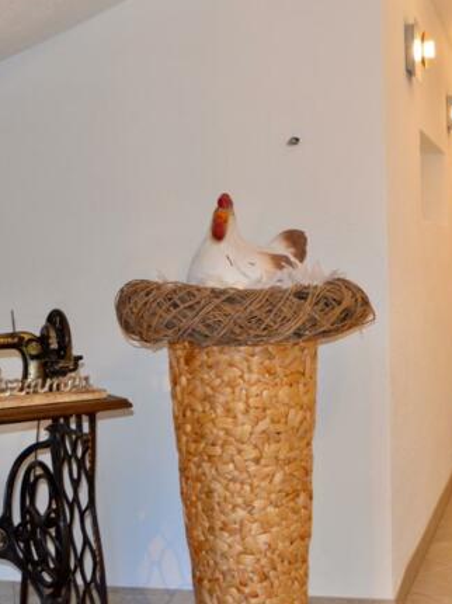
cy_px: 296
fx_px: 854
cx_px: 353
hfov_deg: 29.1
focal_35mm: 49
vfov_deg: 38.9
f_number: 3.8
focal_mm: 22
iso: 800
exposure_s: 1/60
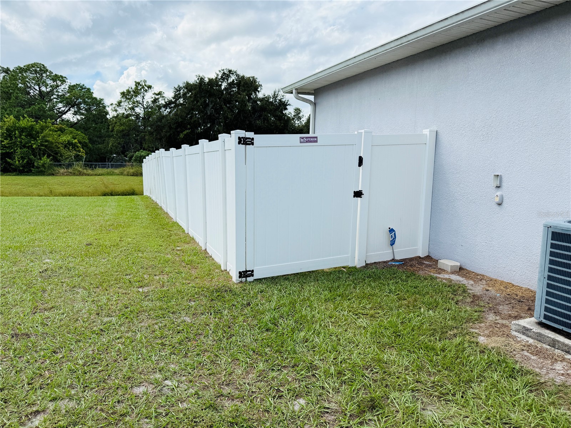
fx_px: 396
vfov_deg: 56.8
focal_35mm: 24
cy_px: 214
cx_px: 286
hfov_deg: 71.6
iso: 80
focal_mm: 6.76
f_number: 1.78
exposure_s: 1/3584
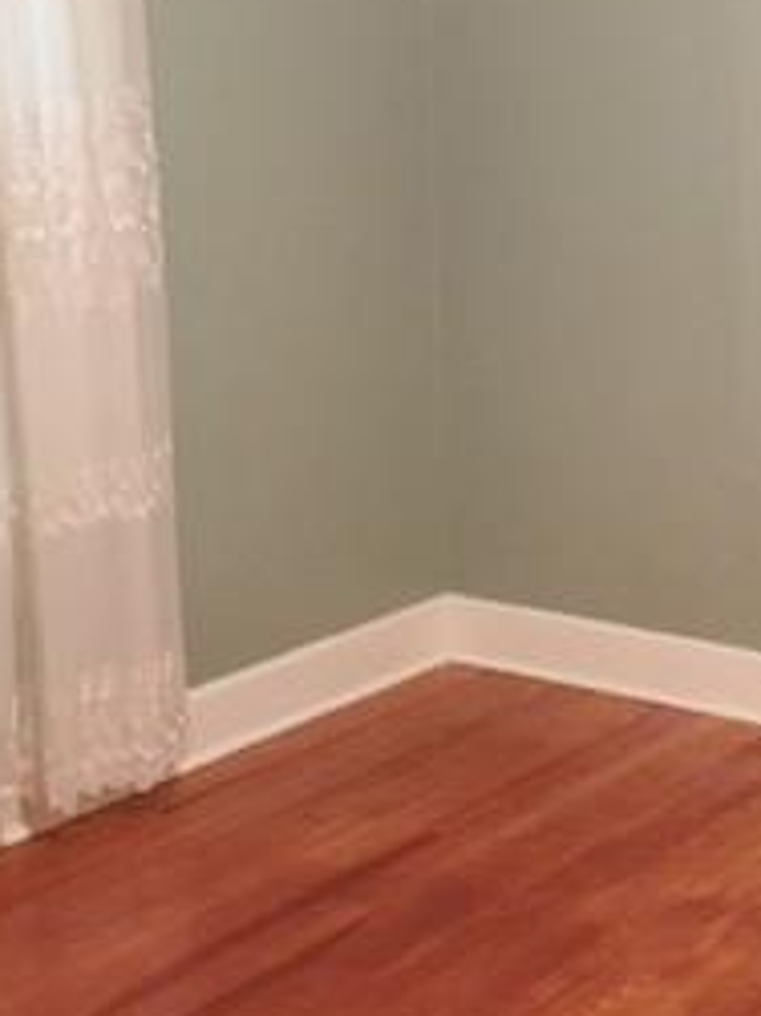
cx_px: 725
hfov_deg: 19.4
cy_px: 457
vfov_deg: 26.3
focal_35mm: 74
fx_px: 2171
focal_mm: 4.15
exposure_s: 1/30
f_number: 2.2
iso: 200
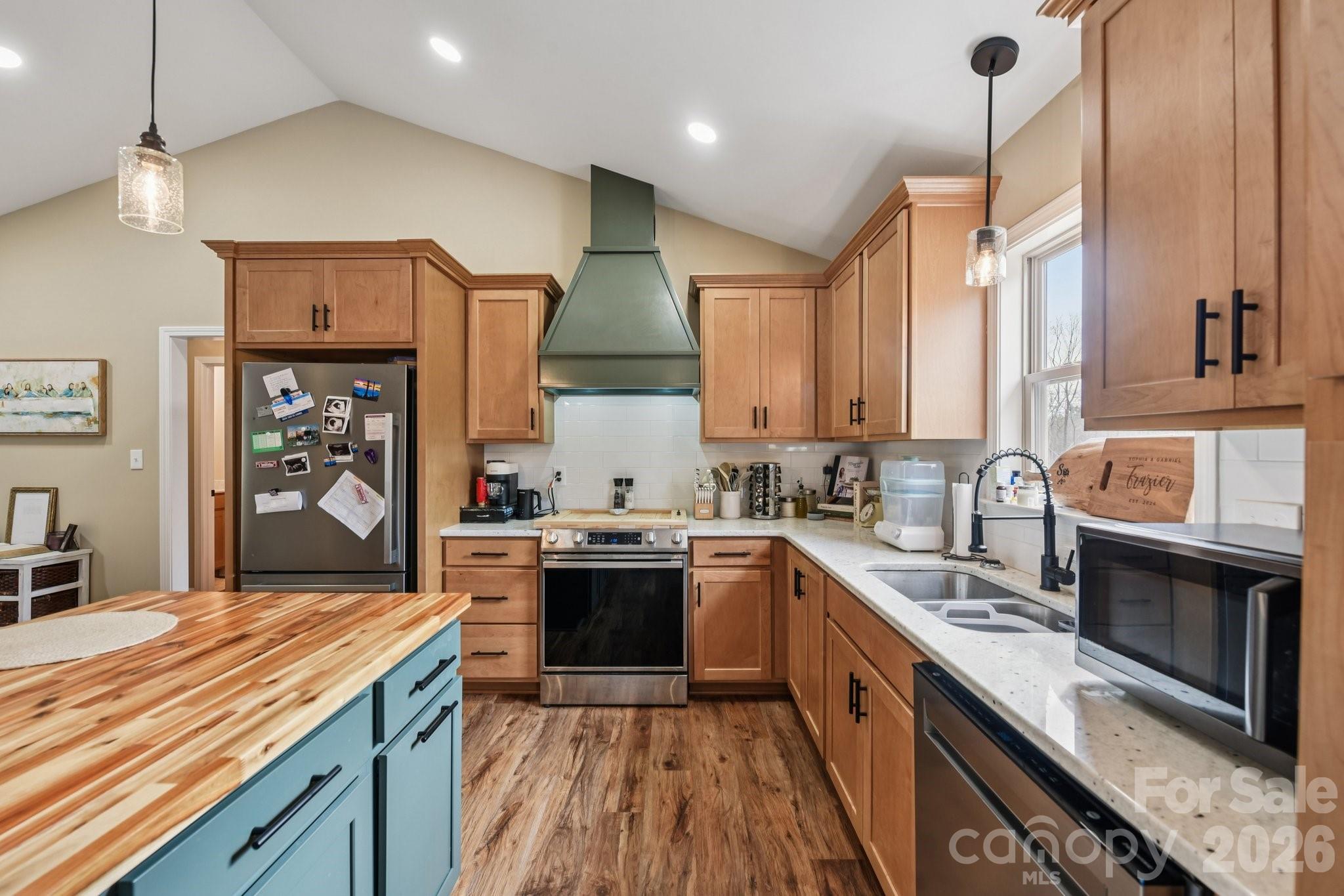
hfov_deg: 104.3
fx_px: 523
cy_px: 448
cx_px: 672
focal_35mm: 14
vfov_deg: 81.2
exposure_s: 1/13
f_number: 8
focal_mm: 14
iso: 200
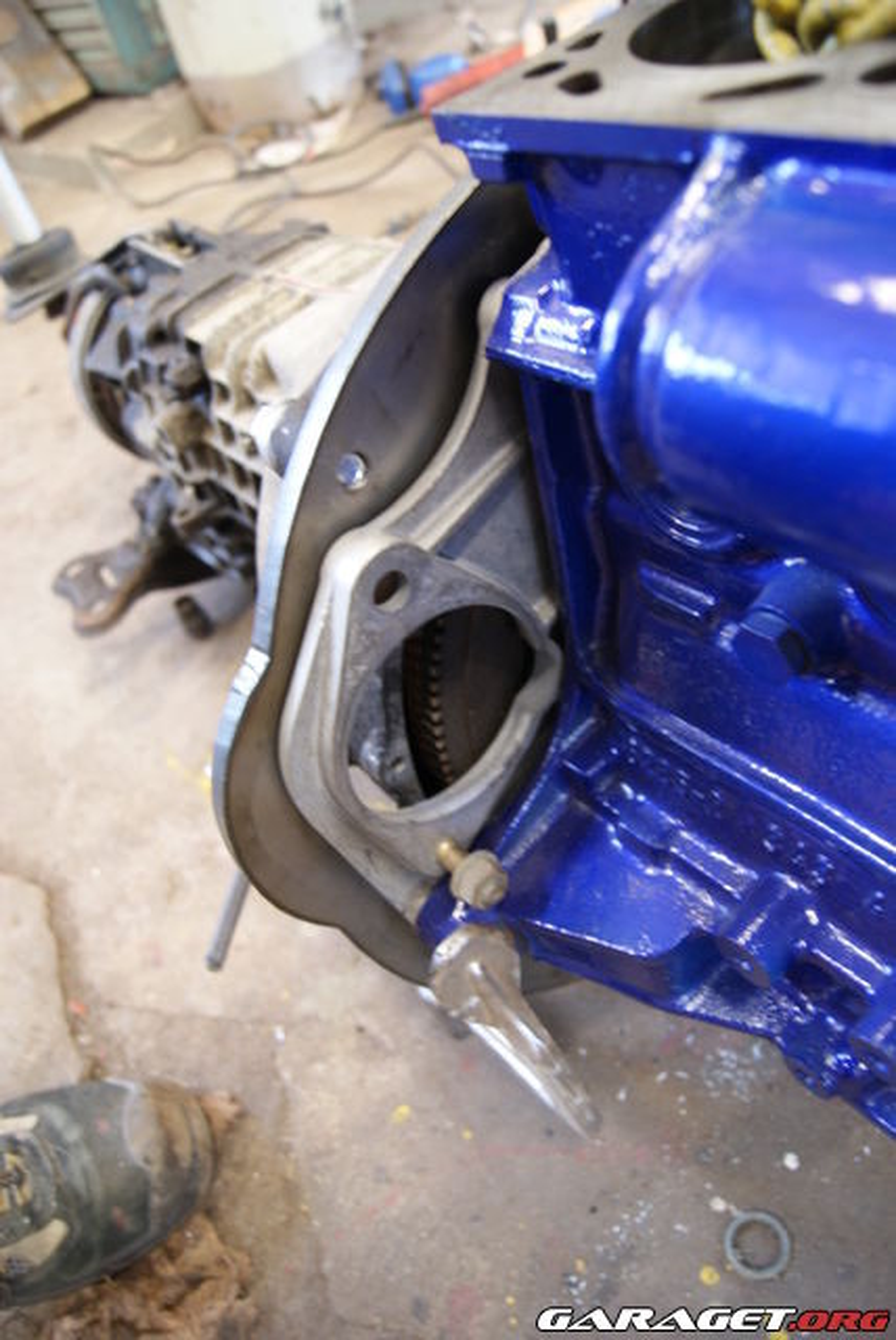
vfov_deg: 67.3
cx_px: 448
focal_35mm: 27
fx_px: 1006
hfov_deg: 48.0
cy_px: 670
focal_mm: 18
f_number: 3.5
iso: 400
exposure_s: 1/5
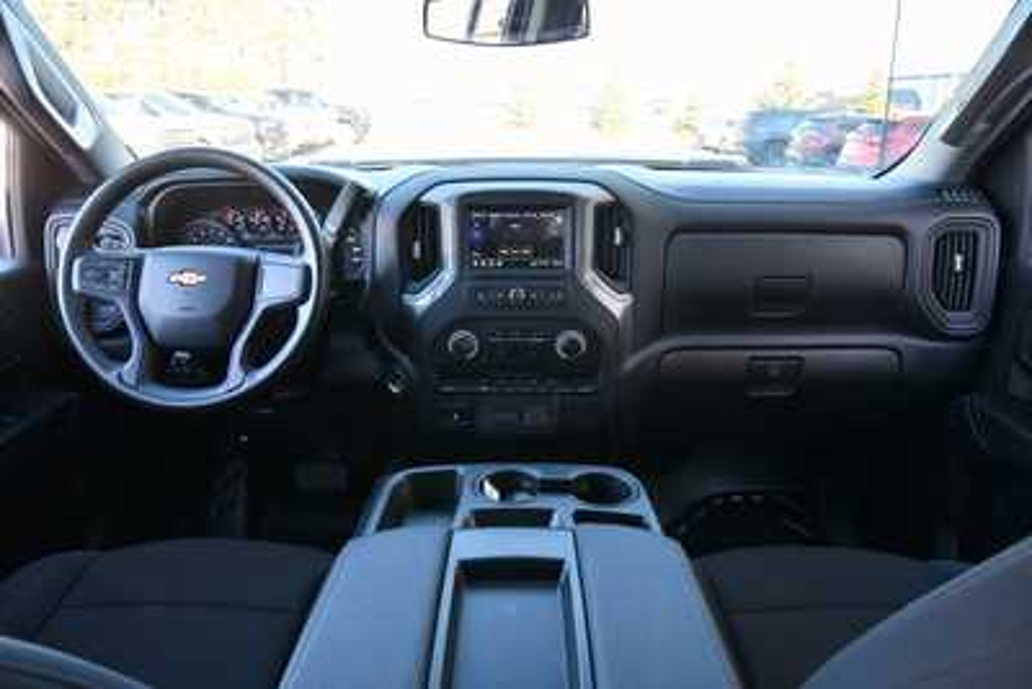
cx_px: 516
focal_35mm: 22
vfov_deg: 57.3
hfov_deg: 78.6
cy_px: 344
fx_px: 631
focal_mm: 15
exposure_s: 1/200
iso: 800
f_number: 5
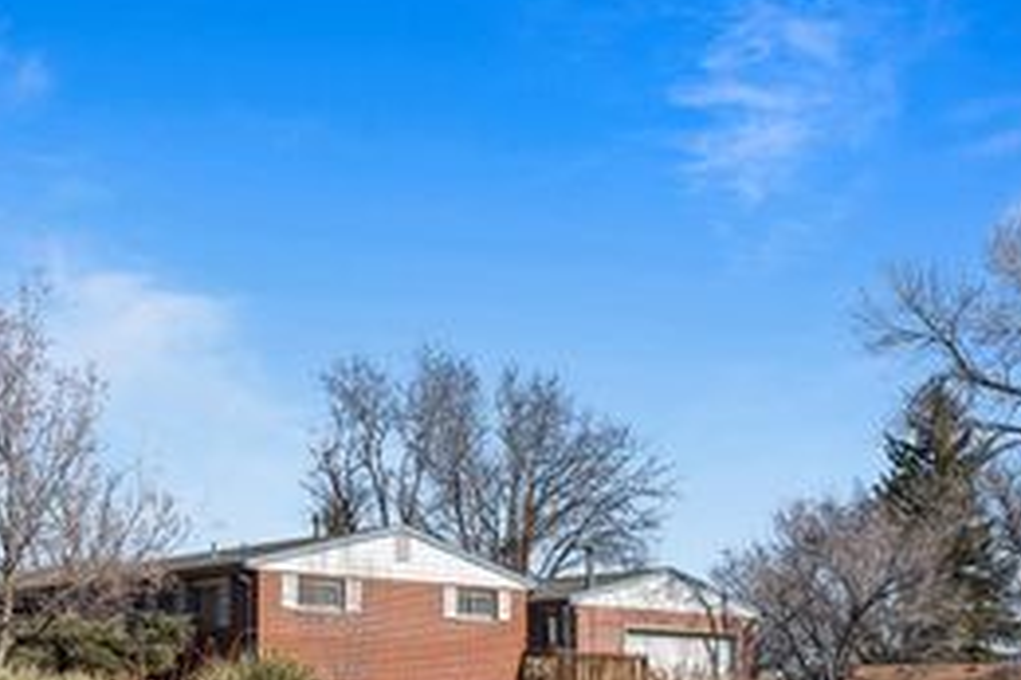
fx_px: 1360
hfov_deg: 39.9
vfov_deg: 27.4
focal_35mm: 48
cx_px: 243
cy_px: 564
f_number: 8
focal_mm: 25
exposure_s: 1/2000
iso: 640
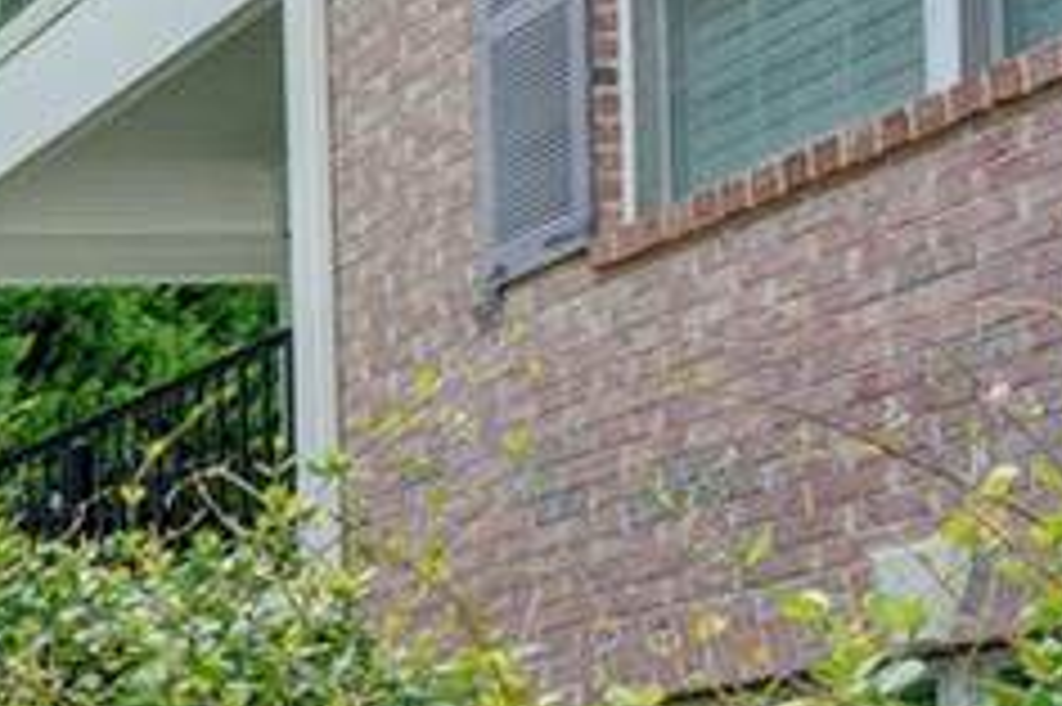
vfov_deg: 18.8
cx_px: -1112
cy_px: 1014
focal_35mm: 65
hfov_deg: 18.5
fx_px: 1916
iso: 100
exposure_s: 1/100
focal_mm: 10
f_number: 8
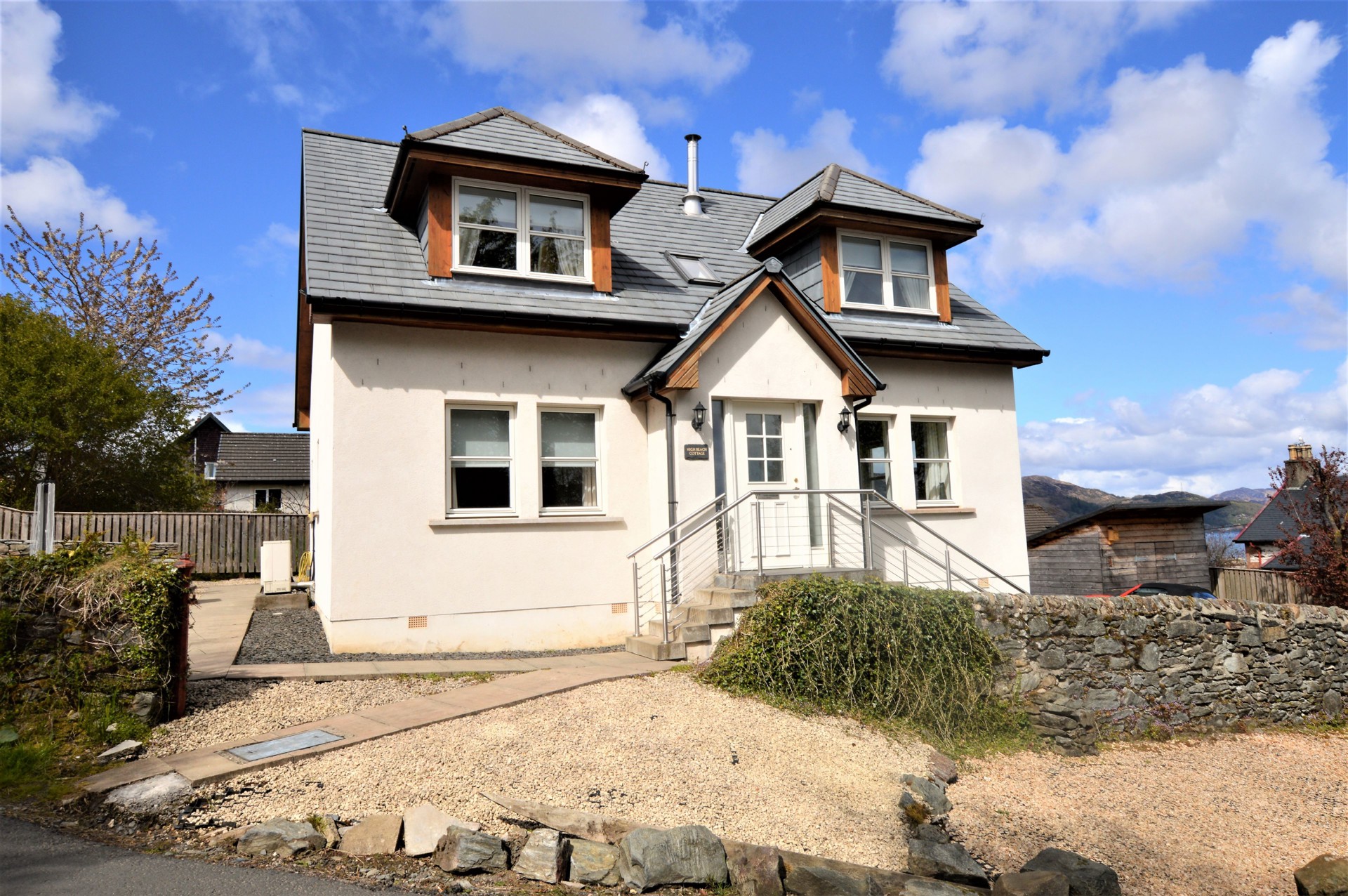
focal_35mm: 22
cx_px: 674
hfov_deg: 77.4
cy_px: 448
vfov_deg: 56.0
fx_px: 842
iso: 100
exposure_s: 1/200
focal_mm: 15
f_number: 11
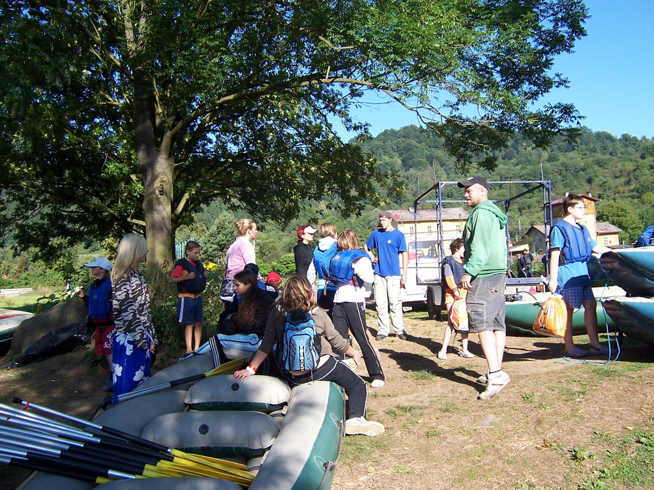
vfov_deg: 42.9
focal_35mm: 33
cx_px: 327
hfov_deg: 55.4
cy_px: 245
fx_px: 623
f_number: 3.4
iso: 80
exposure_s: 1/500
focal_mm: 5.5
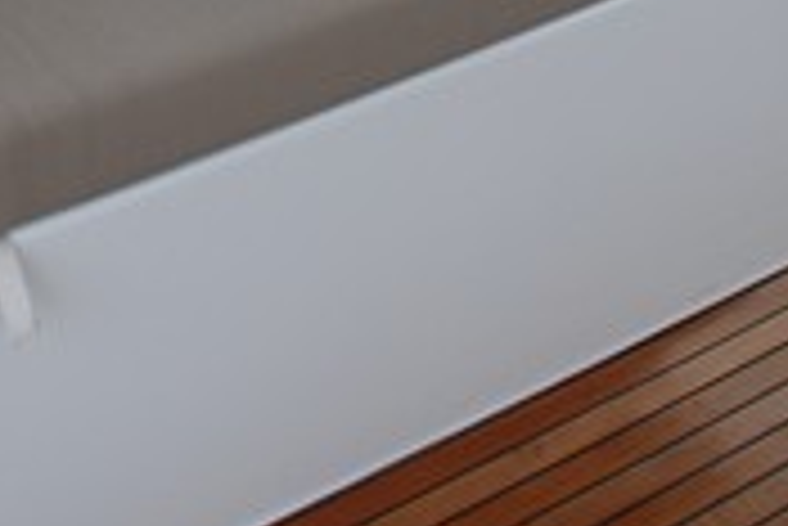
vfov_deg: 13.1
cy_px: -265
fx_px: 2169
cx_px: 248
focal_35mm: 99
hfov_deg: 20.5
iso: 250
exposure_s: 1/160
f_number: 6.3
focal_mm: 18
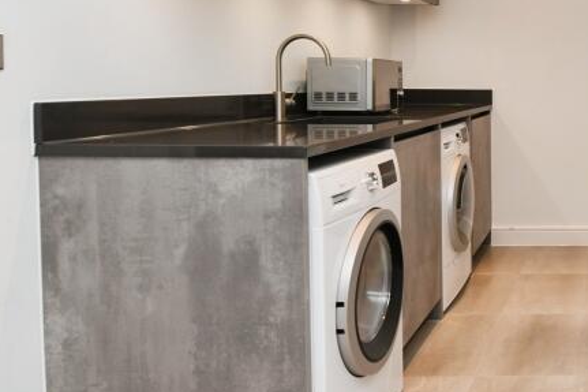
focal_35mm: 38
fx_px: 620
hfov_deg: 41.6
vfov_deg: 34.1
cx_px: 629
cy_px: 88
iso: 800
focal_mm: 16
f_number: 6.3
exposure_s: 1/60
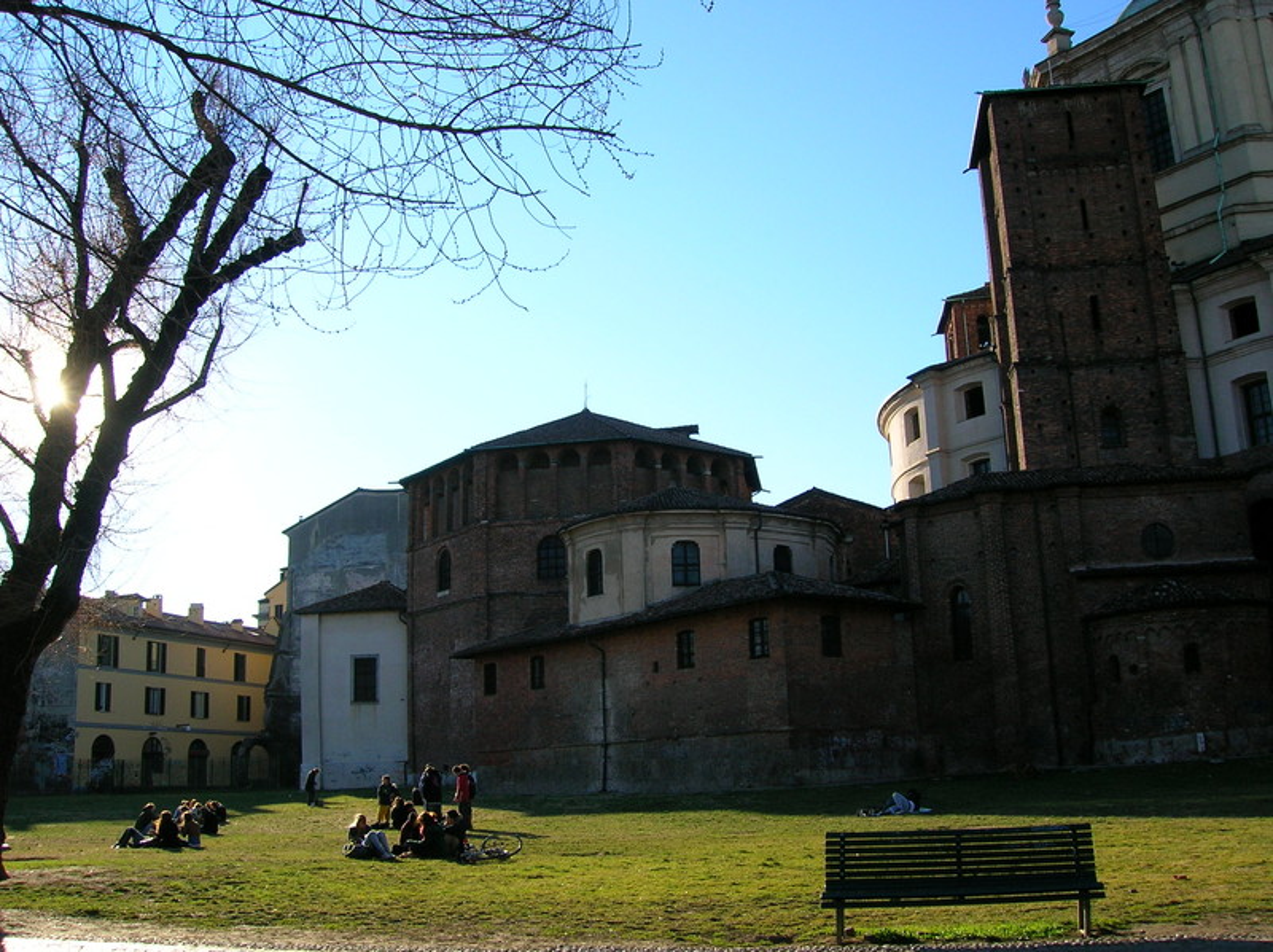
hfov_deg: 54.0
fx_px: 1249
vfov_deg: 41.7
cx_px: 636
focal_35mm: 34
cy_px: 476
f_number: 4.9
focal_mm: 5.7
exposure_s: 1/233
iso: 50
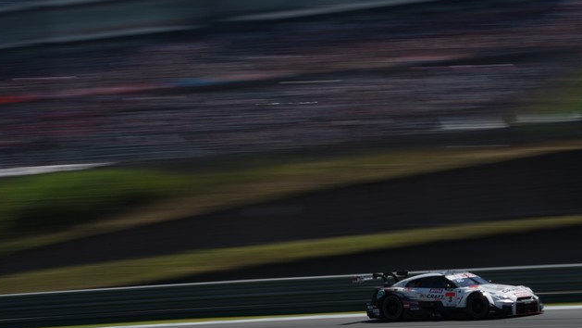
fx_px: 3704
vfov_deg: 5.1
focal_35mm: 240
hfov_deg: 9.0
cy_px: 146
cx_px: 296
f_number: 32
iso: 50
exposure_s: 1/15
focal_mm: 200
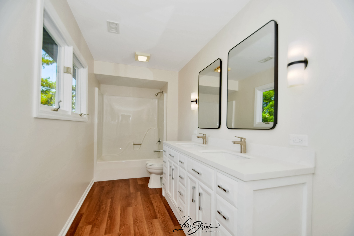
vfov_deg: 77.3
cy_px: 118
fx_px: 147
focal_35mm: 15
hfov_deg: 100.4
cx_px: 177
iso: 400
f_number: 8
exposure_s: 1/8000
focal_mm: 10
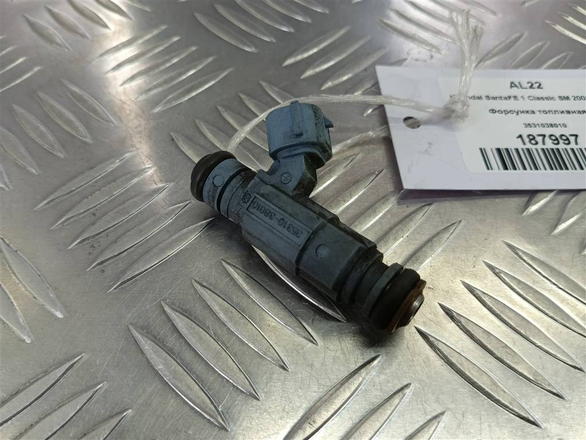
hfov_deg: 65.3
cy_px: 220
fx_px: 457
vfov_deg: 51.4
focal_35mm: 27
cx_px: 293
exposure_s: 1/100
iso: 143
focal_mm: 4.11
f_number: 1.6
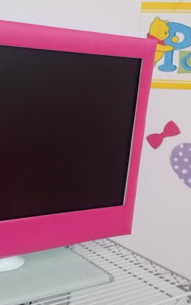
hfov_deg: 25.8
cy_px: 146
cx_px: 12
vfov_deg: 41.8
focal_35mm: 48
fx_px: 400
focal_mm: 4.1
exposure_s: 1/125
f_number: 3.3
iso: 640
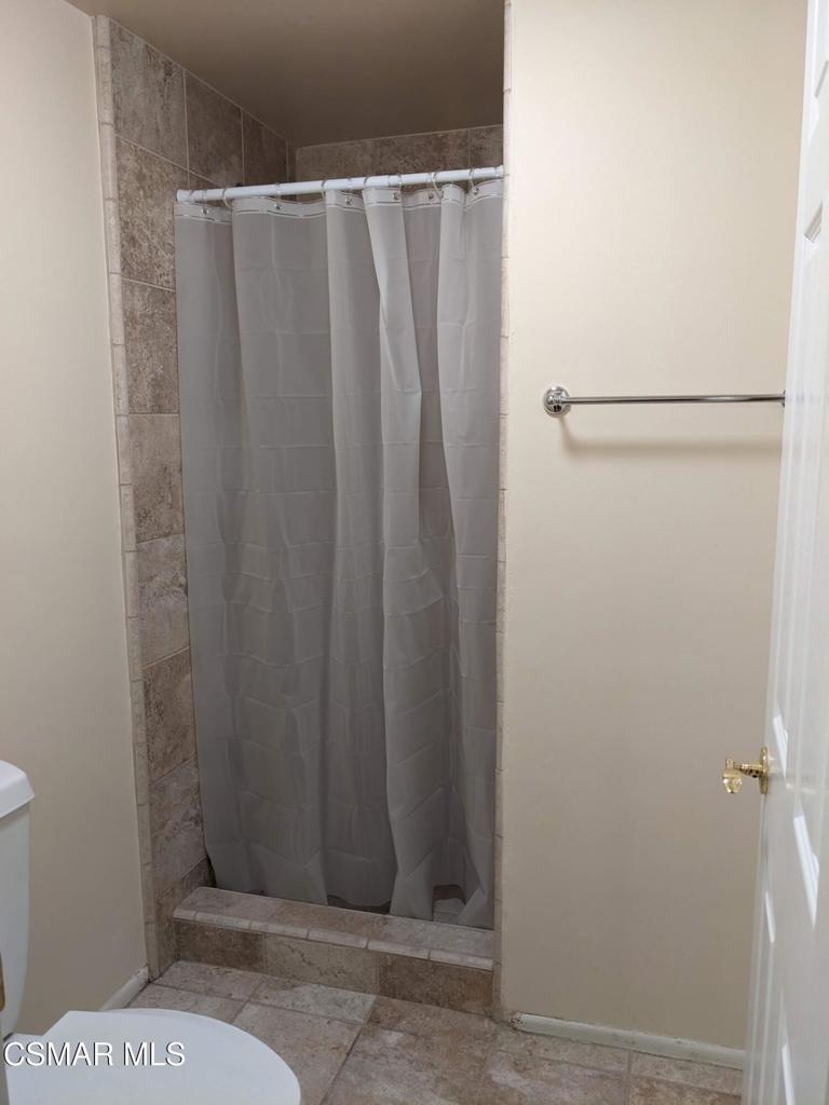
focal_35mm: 27
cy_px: 552
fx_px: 862
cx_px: 414
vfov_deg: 65.3
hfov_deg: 51.4
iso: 84
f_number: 1.73
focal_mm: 4.38
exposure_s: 1/40
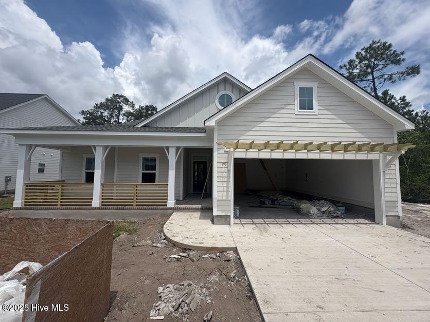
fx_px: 174
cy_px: 161
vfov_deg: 85.7
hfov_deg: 102.1
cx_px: 215
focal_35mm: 14
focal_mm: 2.22
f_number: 2.2
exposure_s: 1/3106
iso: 50
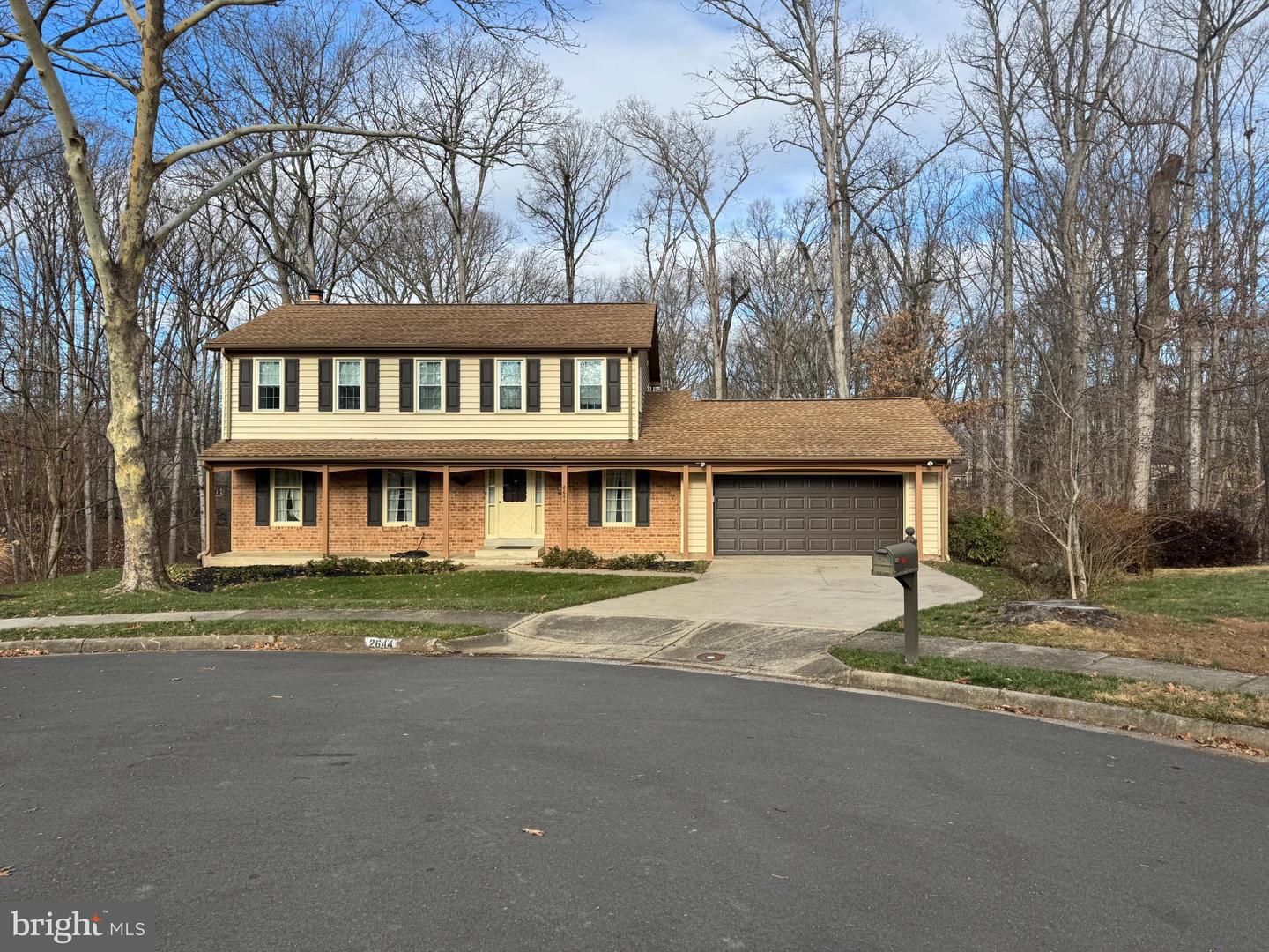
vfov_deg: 56.8
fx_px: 880
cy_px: 476
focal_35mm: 24
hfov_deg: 71.6
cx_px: 634
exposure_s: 1/2415
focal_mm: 6.76
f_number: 1.78
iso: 80
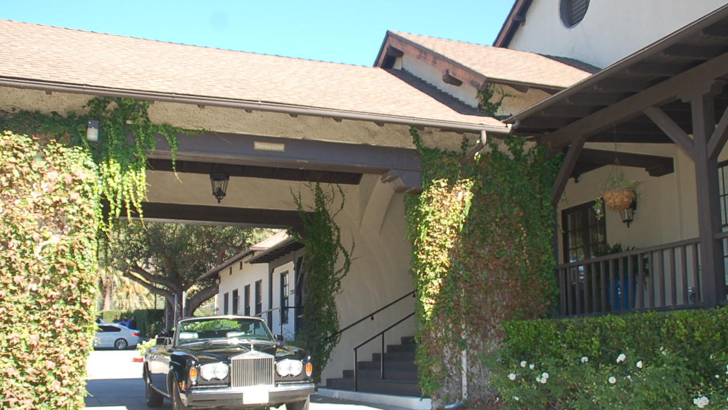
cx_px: 373
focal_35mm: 41
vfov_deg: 29.0
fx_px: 792
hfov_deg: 49.4
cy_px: 233
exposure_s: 1/500
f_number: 5.6
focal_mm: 22
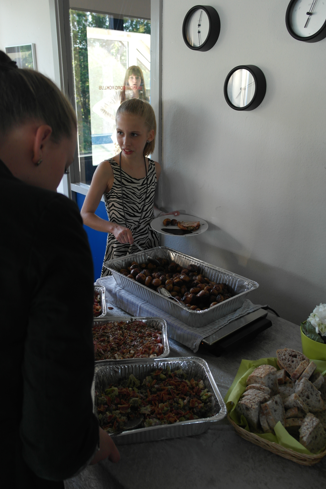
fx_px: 407
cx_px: 163
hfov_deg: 43.6
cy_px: 244
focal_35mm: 30
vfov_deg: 61.9
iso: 400
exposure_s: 1/50
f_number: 3.5
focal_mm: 20
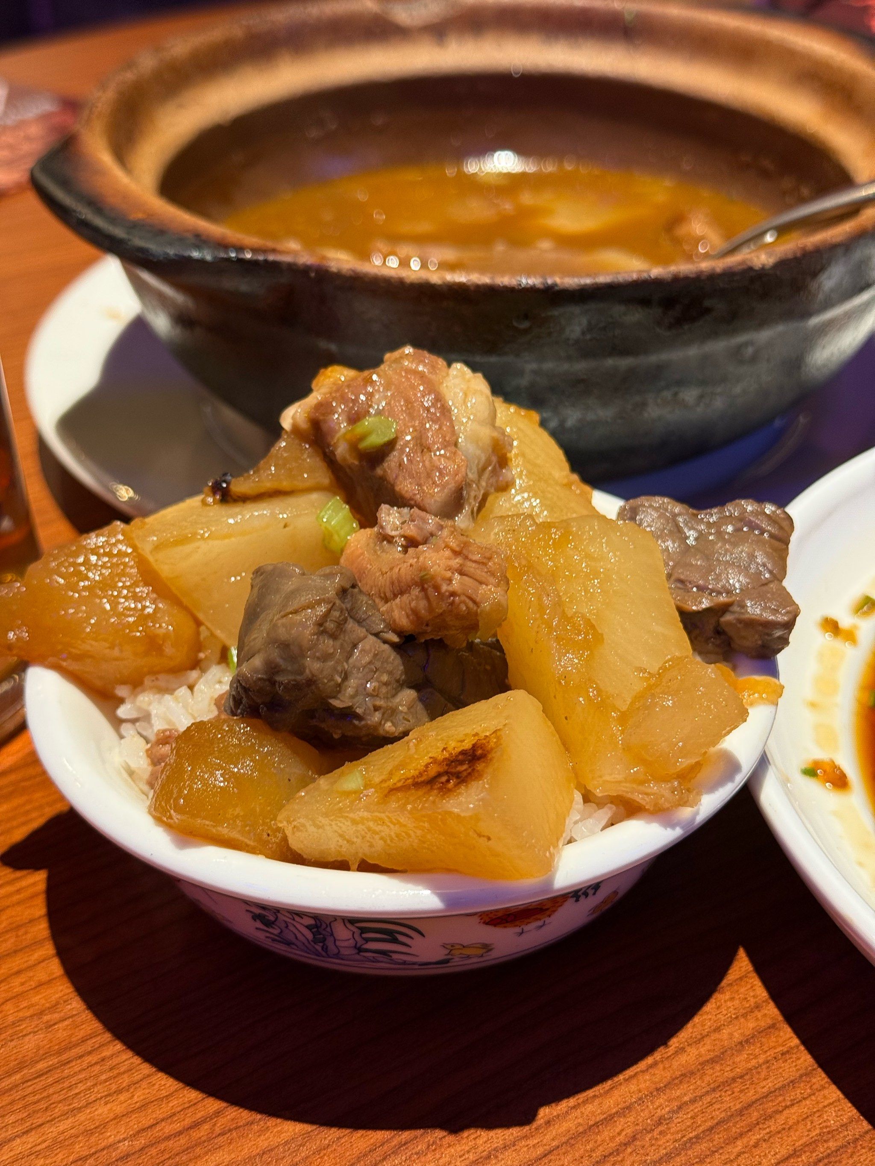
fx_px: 1617
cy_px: 583
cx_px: 438
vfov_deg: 39.7
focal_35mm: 48
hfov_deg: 30.3
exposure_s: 1/50
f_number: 1.78
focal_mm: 6.76
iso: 50
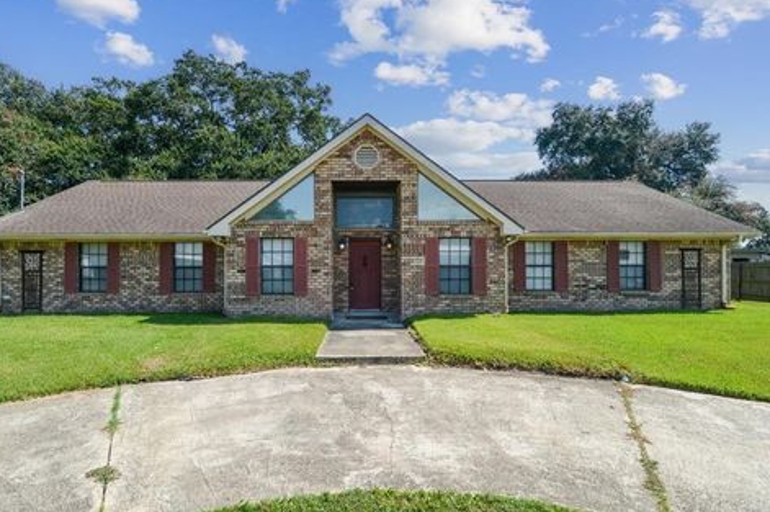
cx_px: 368
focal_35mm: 17
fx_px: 363
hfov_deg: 93.3
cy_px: 261
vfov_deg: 70.3
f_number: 11
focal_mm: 16
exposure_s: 1/1250
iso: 800
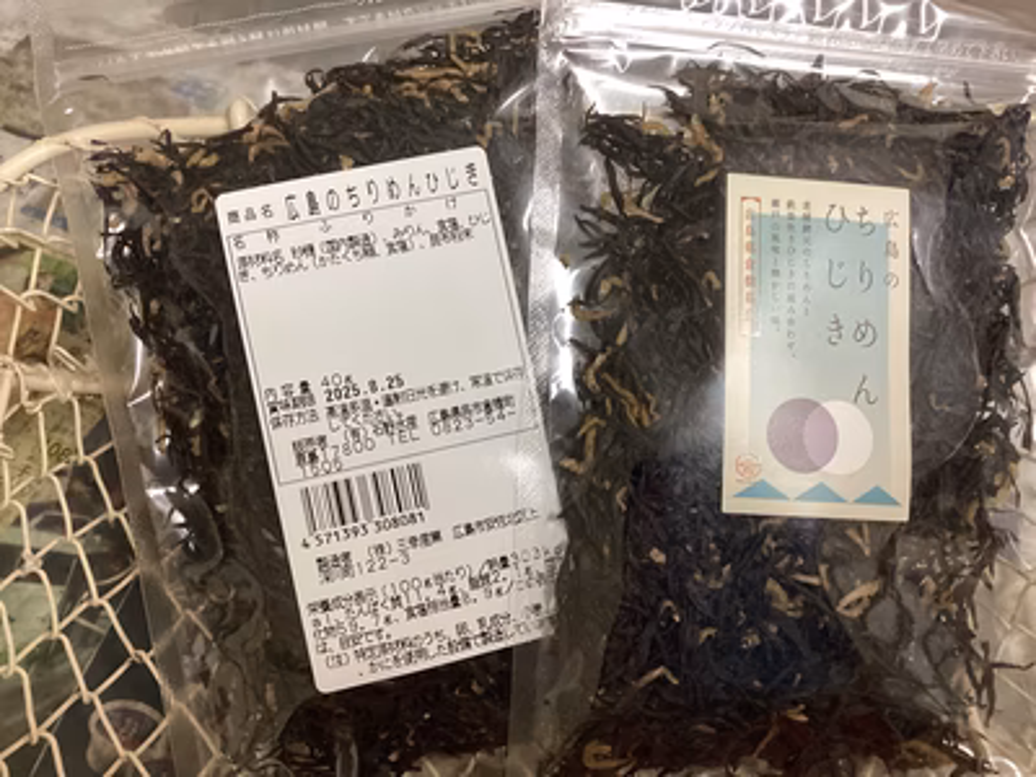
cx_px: 518
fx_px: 928
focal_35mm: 31
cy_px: 388
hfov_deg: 58.4
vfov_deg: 45.4
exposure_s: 1/60
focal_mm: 3.3
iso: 125
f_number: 2.4
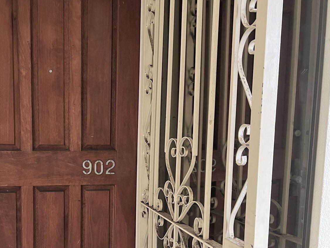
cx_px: 103
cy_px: 173
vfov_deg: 38.1
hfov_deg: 49.0
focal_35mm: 37
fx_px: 353
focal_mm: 5.7
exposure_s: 1/60
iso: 200
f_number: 1.5
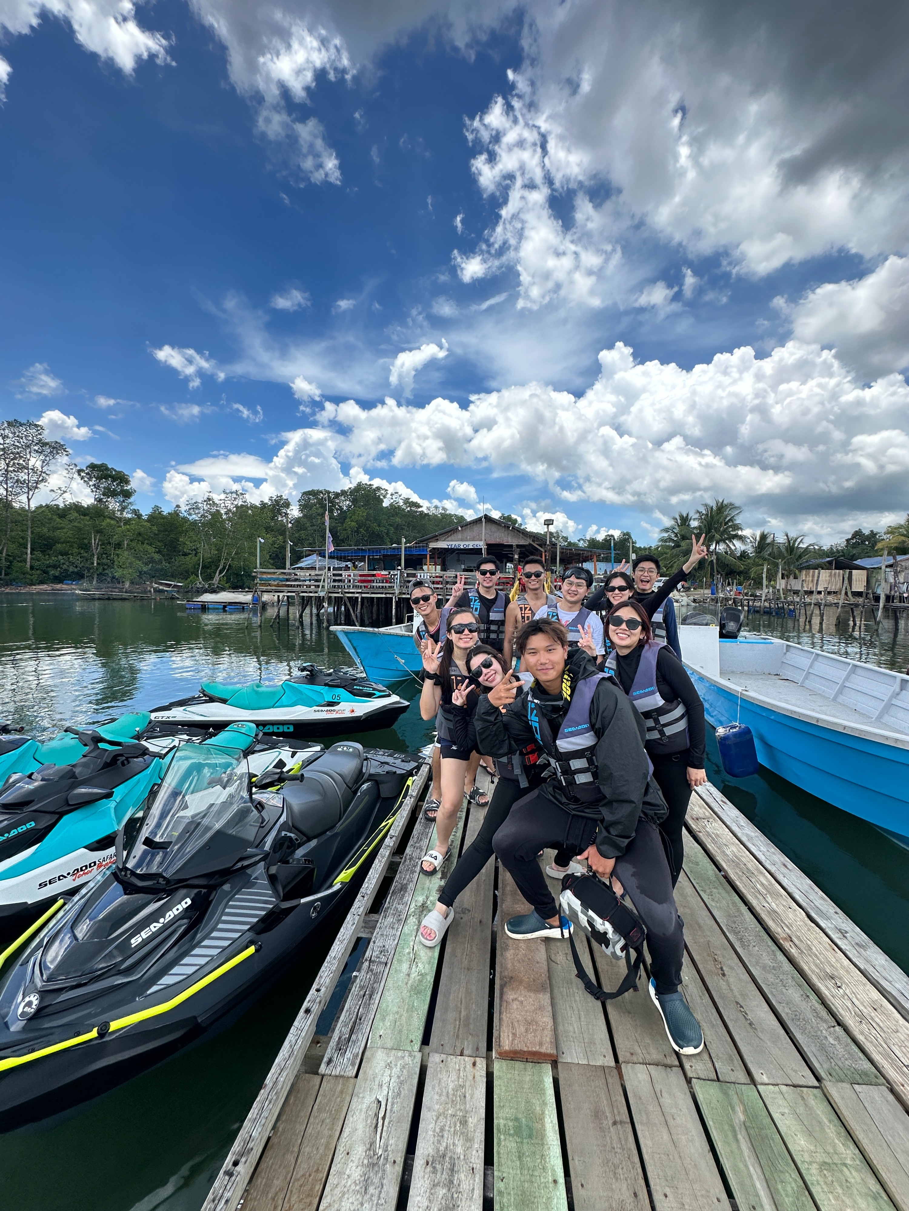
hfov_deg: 85.7
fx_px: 490
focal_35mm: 14
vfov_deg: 102.1
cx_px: 454
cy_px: 606
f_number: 2.2
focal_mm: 2.22
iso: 40
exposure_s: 1/1135
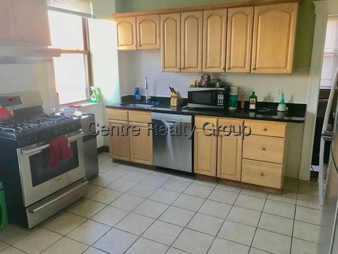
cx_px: 169
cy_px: 127
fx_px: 273
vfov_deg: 49.8
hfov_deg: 63.4
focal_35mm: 28
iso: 40
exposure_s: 1/15
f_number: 1.8
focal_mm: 3.99
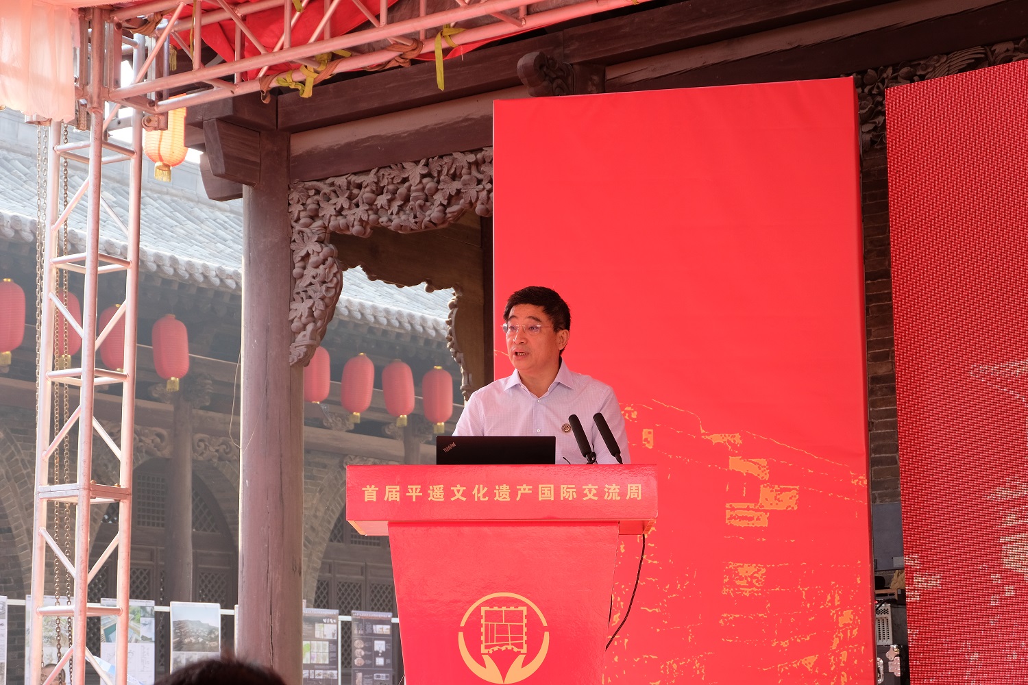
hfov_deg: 27.0
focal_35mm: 75
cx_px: 514
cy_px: 342
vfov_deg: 18.2
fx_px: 2141
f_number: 5.6
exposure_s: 1/85
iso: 400
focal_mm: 50
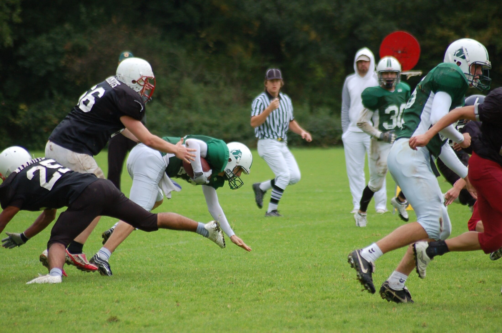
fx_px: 4593
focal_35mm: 330
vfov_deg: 4.1
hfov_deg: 6.3
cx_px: 251
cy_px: 166
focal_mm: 220
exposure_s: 1/800
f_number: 5.3
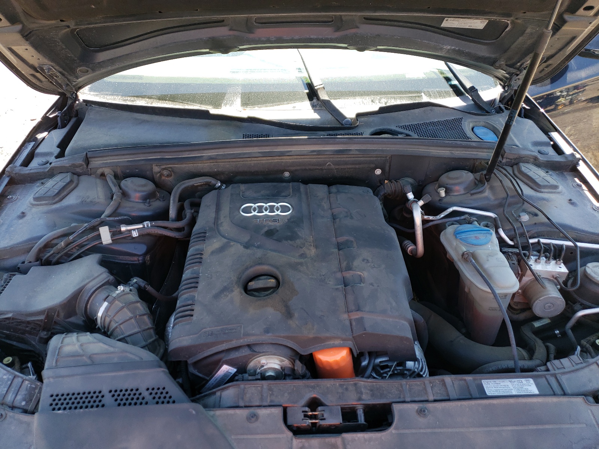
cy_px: 224
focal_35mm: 26
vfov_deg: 53.1
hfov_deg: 67.3
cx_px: 300
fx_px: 450
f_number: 1.5
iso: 50
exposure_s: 1/238
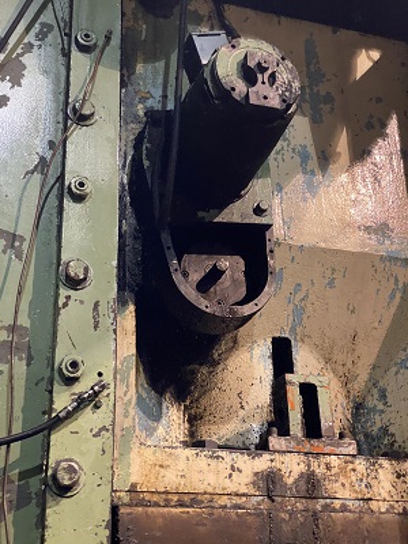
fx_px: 817
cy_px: 272
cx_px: 204
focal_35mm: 52
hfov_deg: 28.0
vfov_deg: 36.8
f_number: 2
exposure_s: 1/30
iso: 640
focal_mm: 6
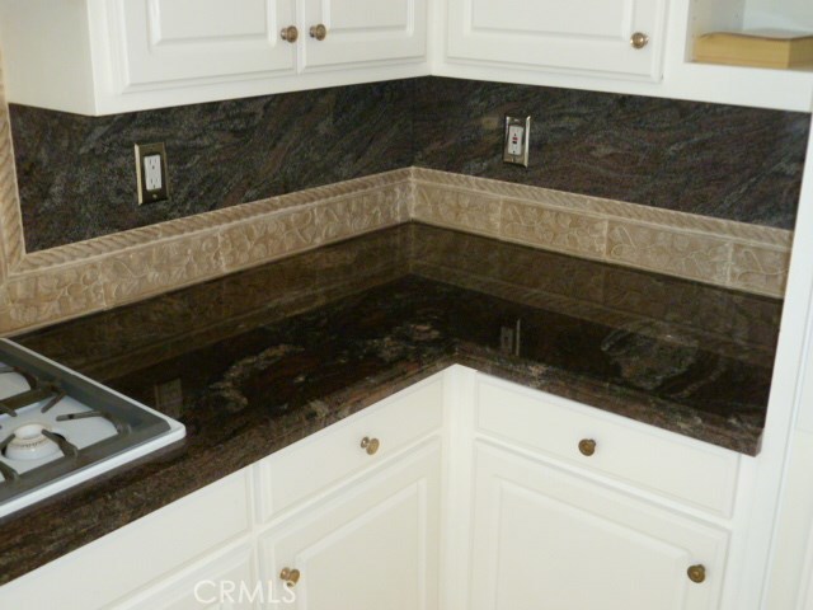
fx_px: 916
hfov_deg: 47.9
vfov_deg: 36.8
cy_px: 305
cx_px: 406
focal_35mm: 39
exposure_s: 1/30
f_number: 3.7
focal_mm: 6.9
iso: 400
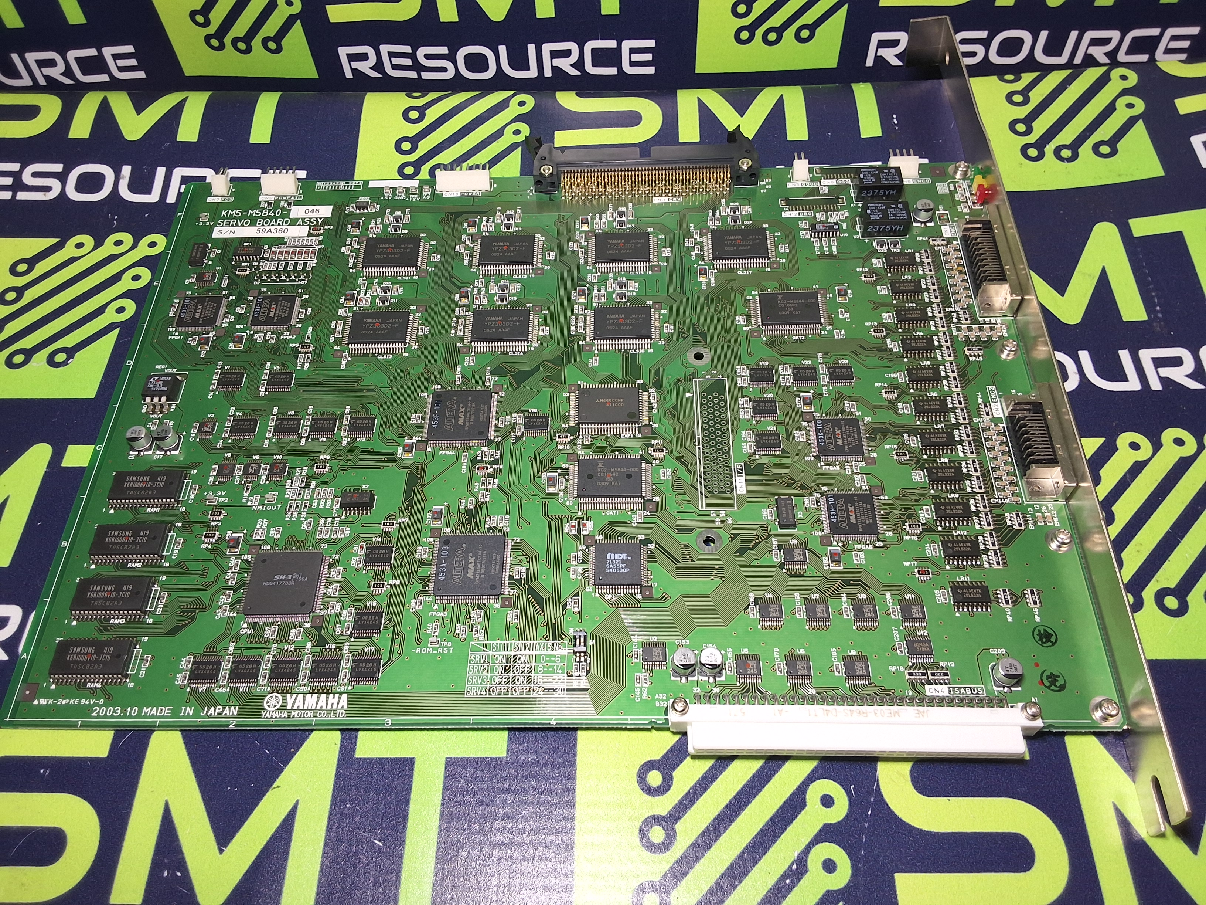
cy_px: 452
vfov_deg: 49.7
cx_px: 603
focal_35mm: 28
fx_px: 976
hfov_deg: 63.4
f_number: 1.9
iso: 50
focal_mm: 2.91
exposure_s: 1/40
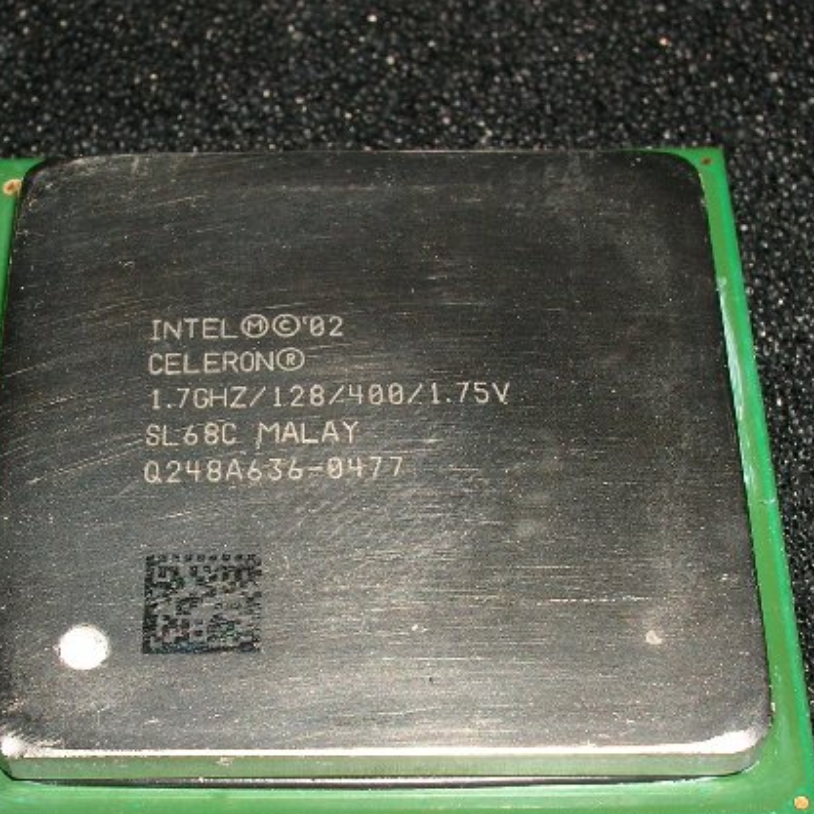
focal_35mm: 78
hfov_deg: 22.2
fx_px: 2075
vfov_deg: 22.1
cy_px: 521
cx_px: 326
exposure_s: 1/60.1
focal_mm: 7.7
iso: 50
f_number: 5.4
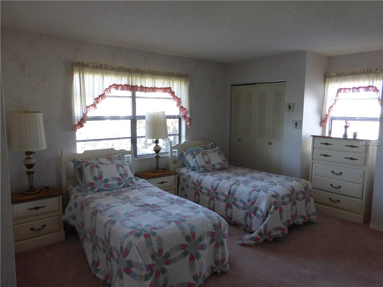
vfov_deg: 56.8
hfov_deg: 71.6
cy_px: 144
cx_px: 192
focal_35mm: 24
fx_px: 266
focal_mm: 4.3
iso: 250
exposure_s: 1/60
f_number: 3.3
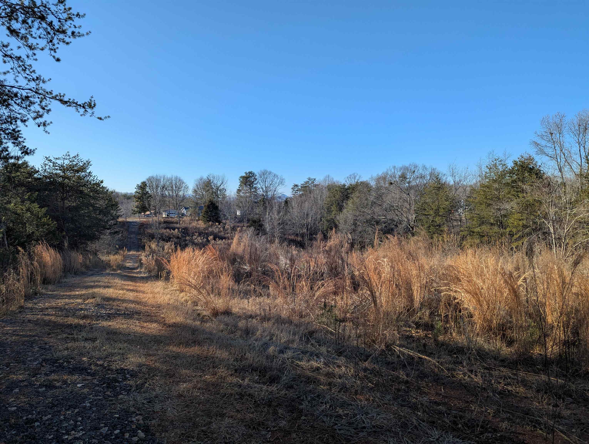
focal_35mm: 24
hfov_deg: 71.5
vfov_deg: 56.9
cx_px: 294
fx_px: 409
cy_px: 222
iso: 44
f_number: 1.85
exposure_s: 1/1795
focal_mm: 6.81
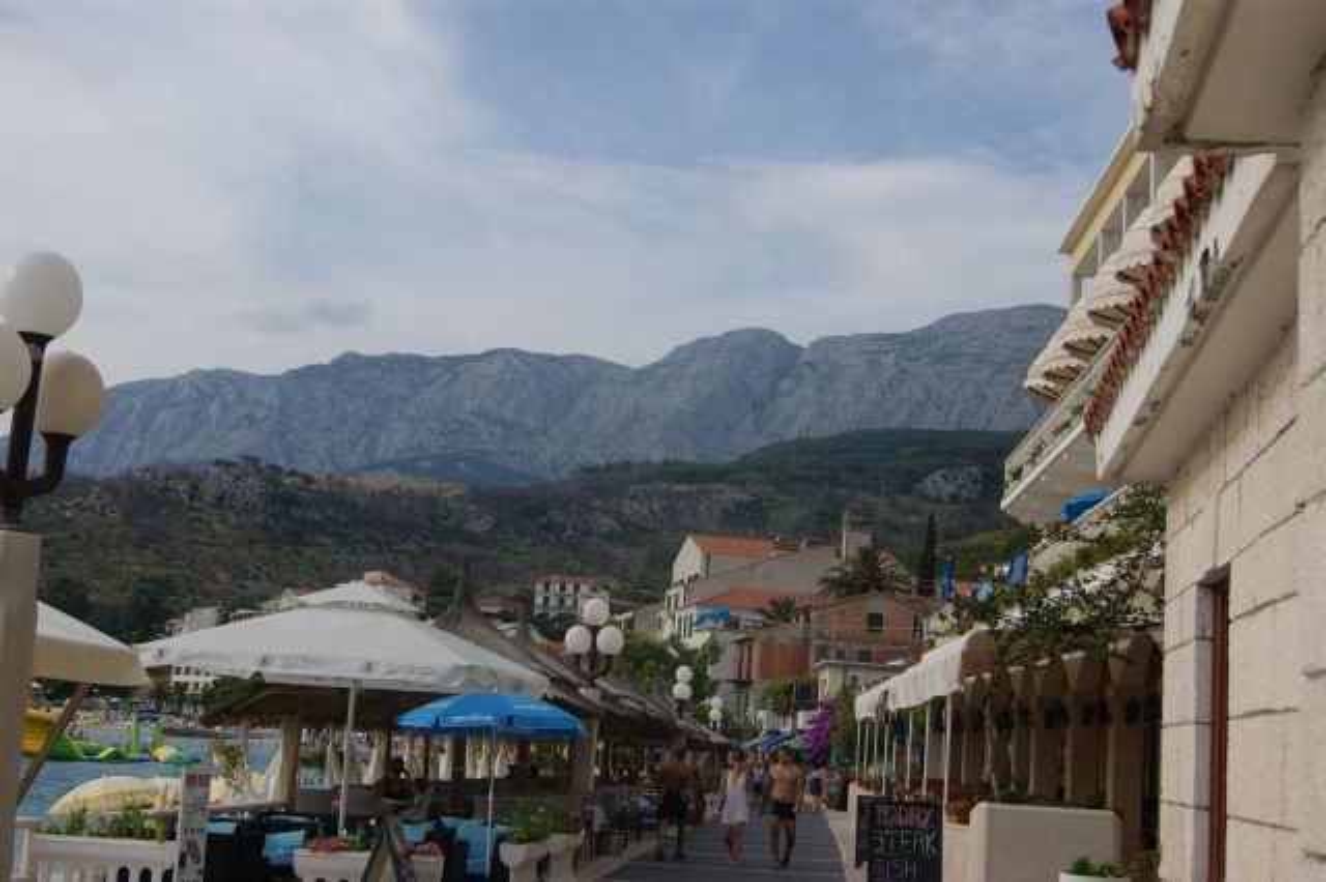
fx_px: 1657
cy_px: 441
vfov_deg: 29.8
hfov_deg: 43.6
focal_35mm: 45
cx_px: 663
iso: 100
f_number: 5.6
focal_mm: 30
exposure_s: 1/640
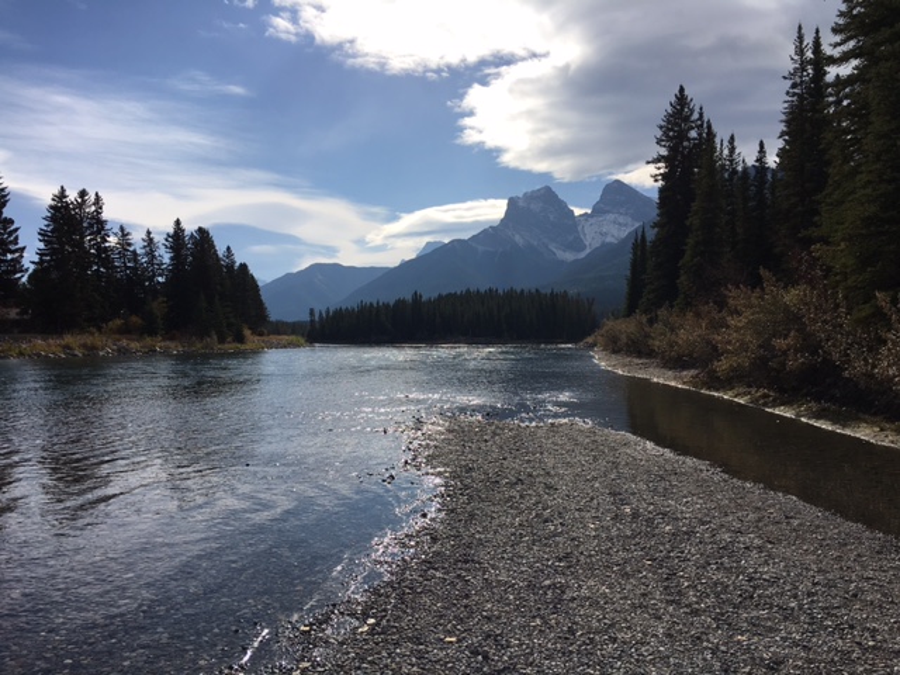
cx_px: 450
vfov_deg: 48.2
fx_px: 754
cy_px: 338
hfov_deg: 61.7
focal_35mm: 29
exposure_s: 1/4274
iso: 25
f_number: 2.2
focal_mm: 4.15
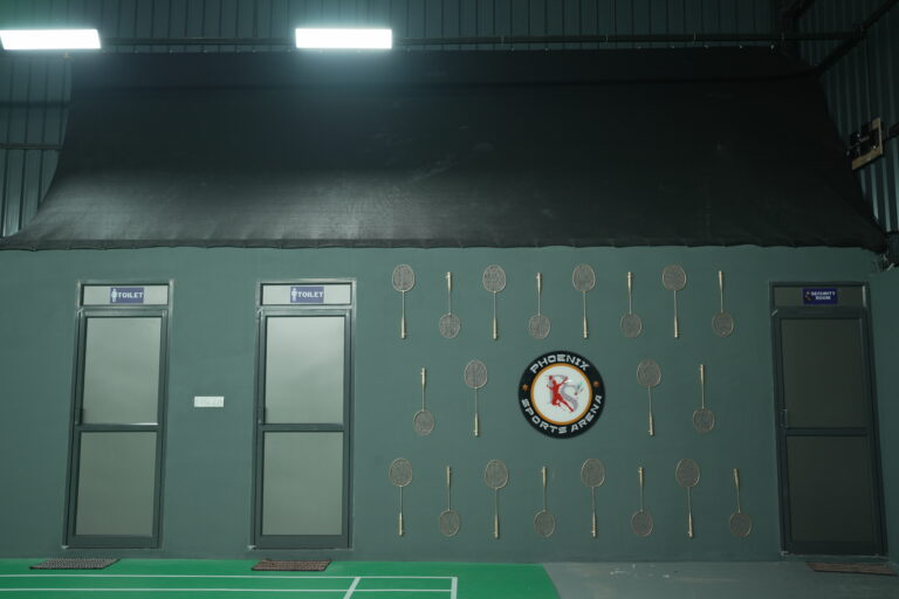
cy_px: 300
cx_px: 450
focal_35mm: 35
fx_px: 874
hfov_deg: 54.4
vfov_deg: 37.9
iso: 200
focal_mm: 35
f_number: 1.4
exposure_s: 1/100
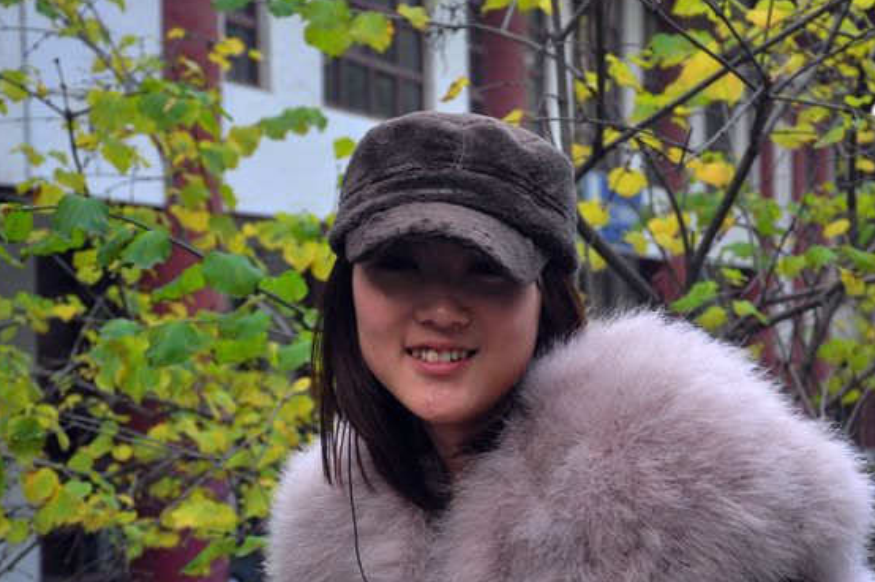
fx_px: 2209
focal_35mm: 91
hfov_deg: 22.4
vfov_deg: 15.0
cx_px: 460
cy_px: 333
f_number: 5.6
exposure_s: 1/13
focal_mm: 48
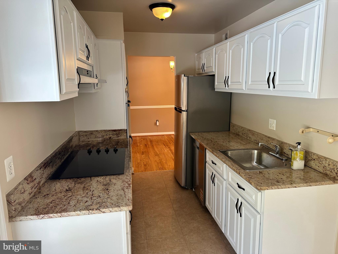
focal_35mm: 24
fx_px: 234
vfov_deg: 56.8
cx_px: 169
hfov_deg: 71.6
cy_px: 127
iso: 100
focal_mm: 6.86
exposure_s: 1/120
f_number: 1.78
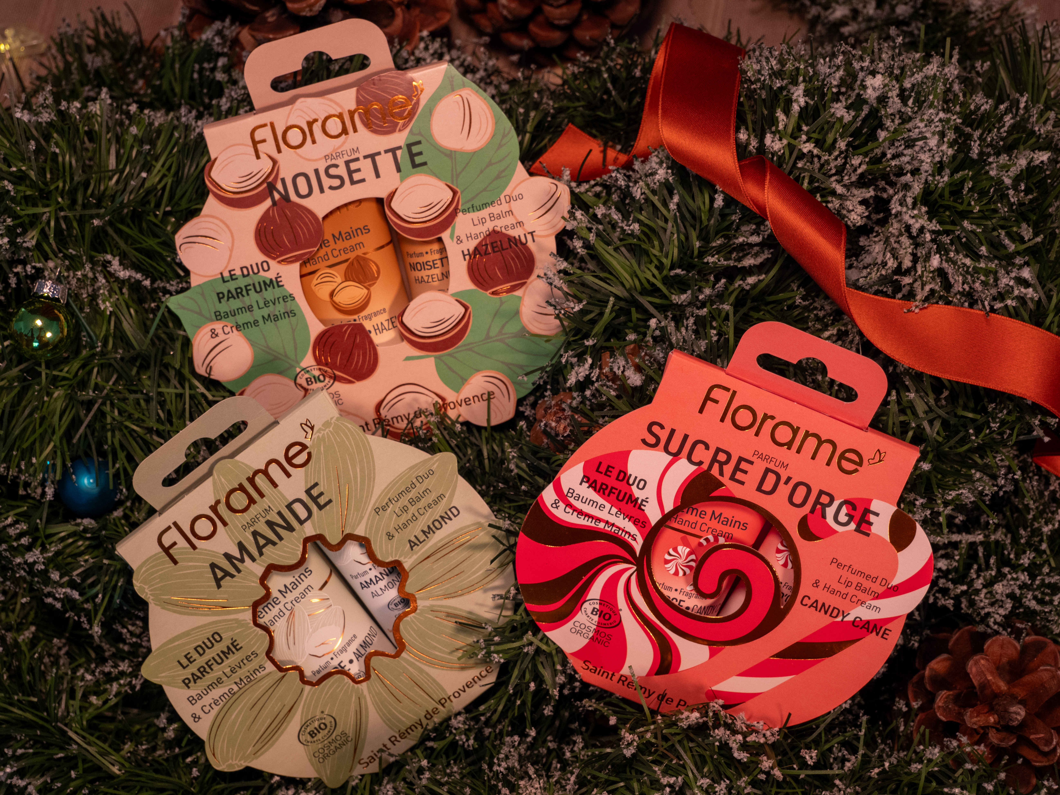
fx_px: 1837
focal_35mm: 60
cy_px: 398
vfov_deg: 24.4
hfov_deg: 32.2
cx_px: 530
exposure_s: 1/60
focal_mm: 30
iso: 320
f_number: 4.9
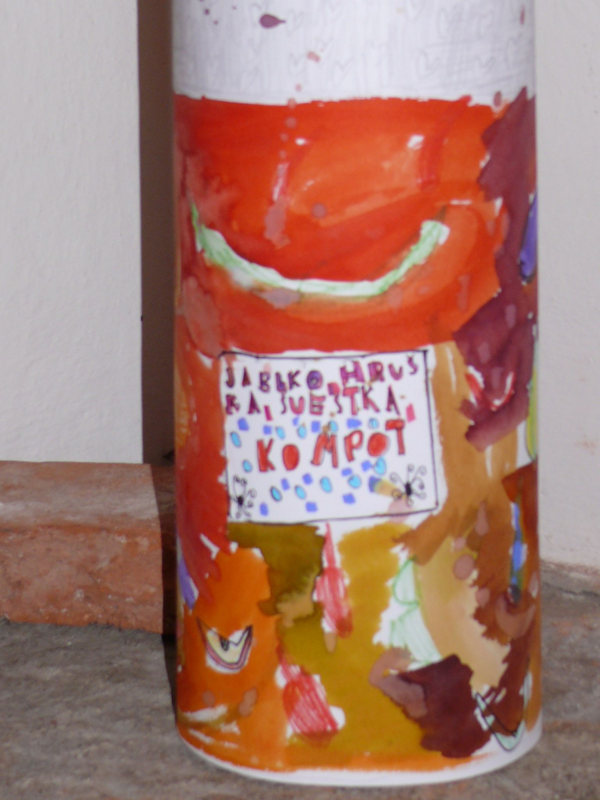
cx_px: 300
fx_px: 2357
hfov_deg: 14.5
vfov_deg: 19.3
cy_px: 400
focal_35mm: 102
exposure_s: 1/30
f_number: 3.2
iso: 100
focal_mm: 13.3
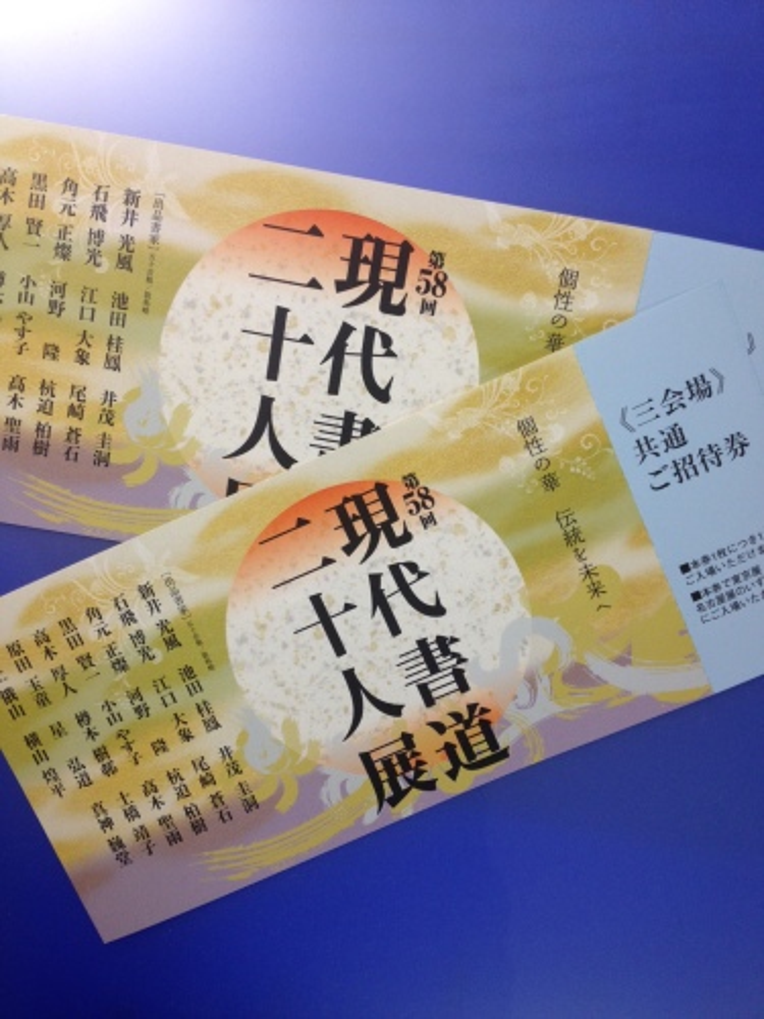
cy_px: 510
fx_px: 1030
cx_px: 382
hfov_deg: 40.7
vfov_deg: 52.6
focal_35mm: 35
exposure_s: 1/30
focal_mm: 4.28
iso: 64
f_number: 2.4
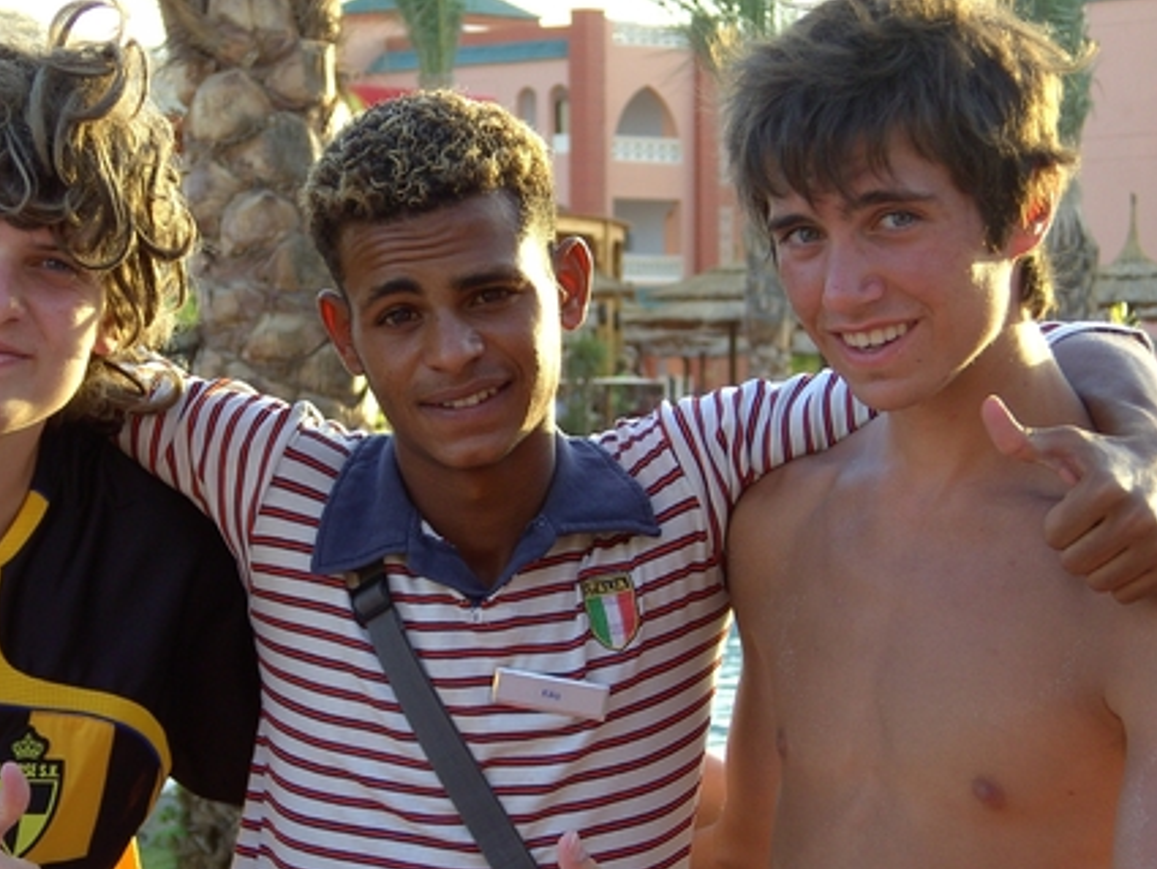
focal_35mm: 158
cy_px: 398
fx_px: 5282
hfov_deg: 12.5
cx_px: 427
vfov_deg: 9.4
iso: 64
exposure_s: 1/75
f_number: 4
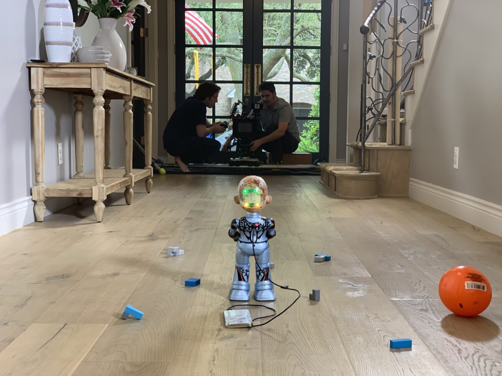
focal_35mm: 52
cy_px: 188
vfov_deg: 28.0
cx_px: 251
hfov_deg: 36.8
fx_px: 754
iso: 100
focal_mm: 6
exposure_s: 1/63
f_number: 2.4
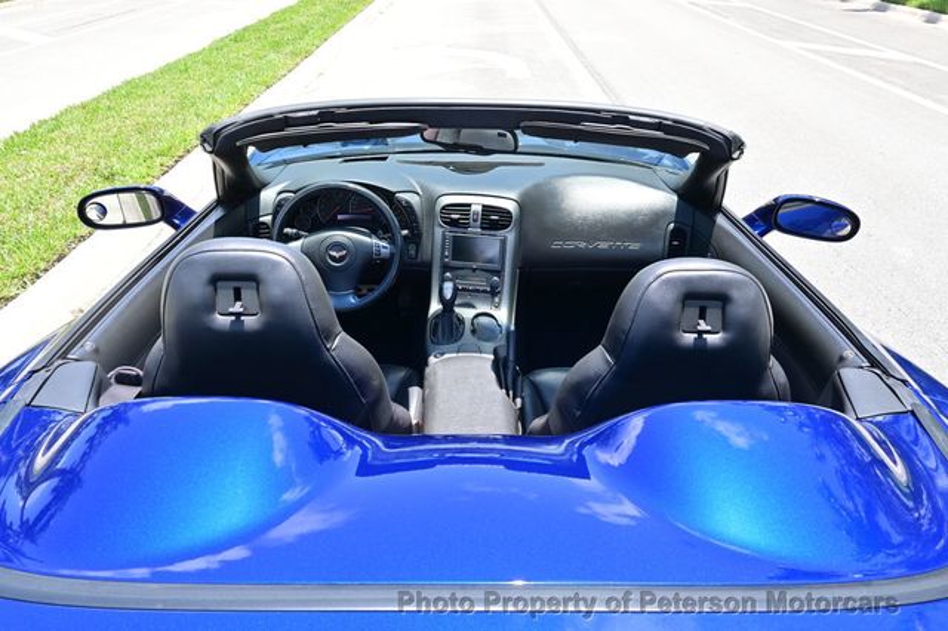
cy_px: 316
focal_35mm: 24
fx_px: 632
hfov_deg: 73.8
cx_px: 474
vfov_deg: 53.1
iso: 100
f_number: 6.3
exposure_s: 1/160
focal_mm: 16
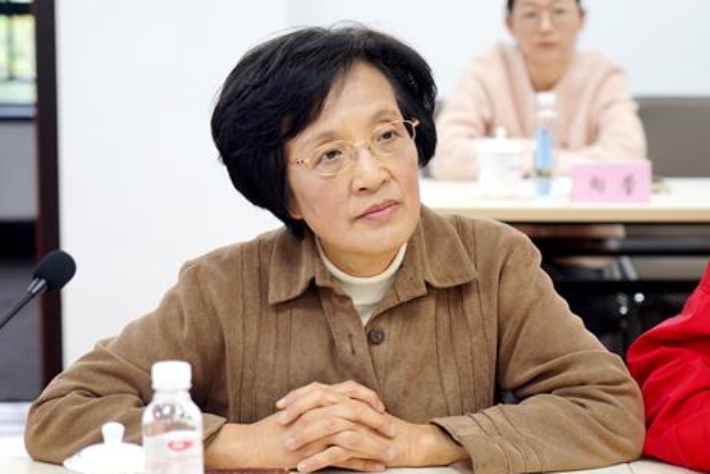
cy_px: 294
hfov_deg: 21.7
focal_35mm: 94
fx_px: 1854
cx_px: 350
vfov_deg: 14.5
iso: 800
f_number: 4
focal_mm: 73
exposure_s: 1/80
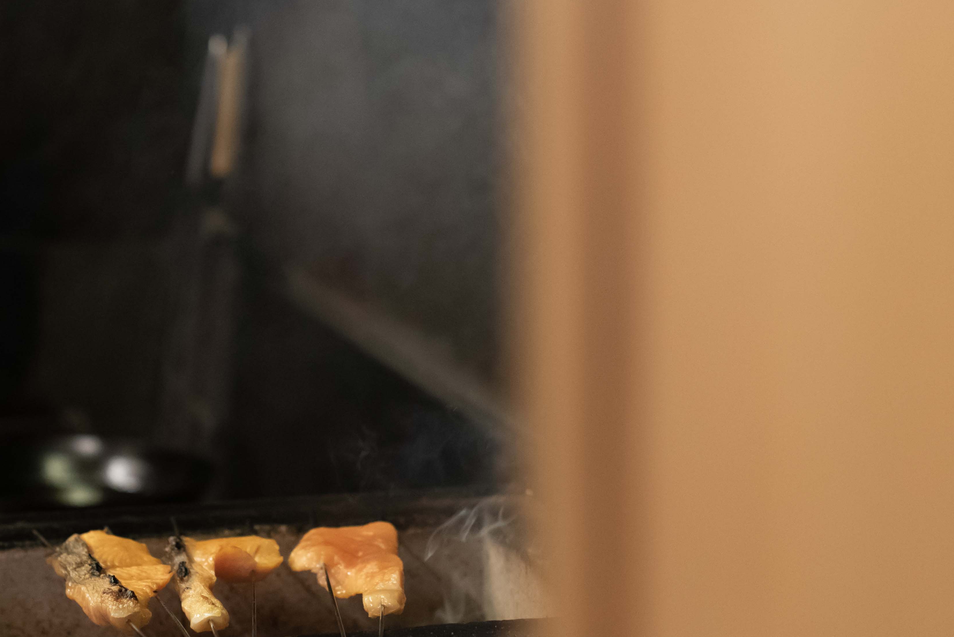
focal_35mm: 91
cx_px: 349
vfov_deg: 15.0
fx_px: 2413
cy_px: 203
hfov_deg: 22.3
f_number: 3.2
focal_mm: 50
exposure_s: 1/400
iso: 4000
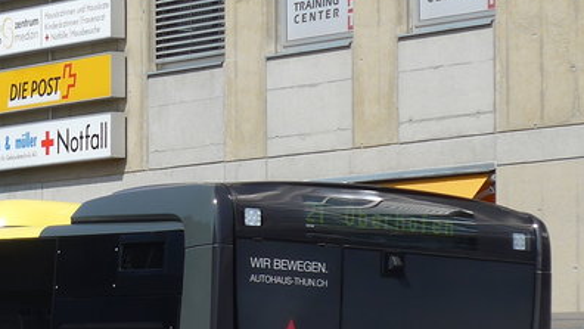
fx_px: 3578
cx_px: -133
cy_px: 252
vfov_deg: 5.3
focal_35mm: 231
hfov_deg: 9.2
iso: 80
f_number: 4.1
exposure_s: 1/1000
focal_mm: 14.2
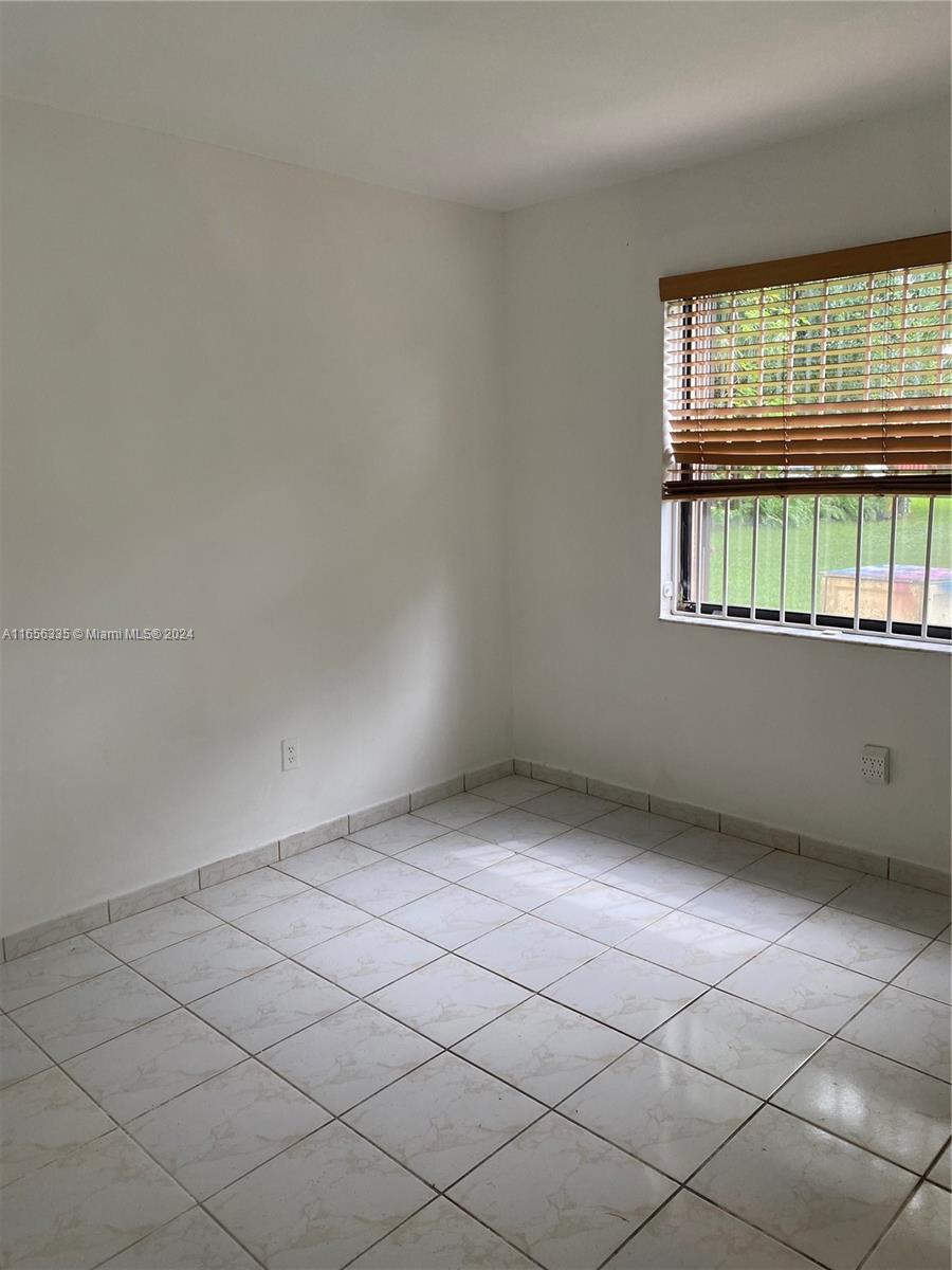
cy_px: 635
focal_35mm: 26
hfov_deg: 53.1
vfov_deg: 67.3
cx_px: 476
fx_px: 953
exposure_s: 1/120
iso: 100
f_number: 1.8
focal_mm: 4.25
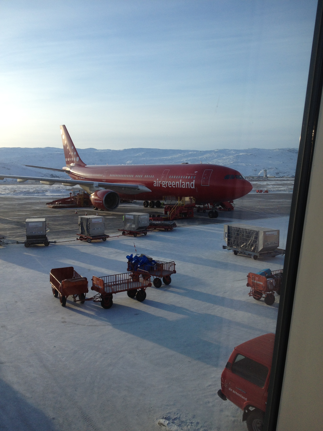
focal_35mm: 35
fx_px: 435
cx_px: 162
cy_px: 216
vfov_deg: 52.6
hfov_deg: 40.7
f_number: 2.4
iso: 50
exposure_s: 1/920
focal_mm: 4.28
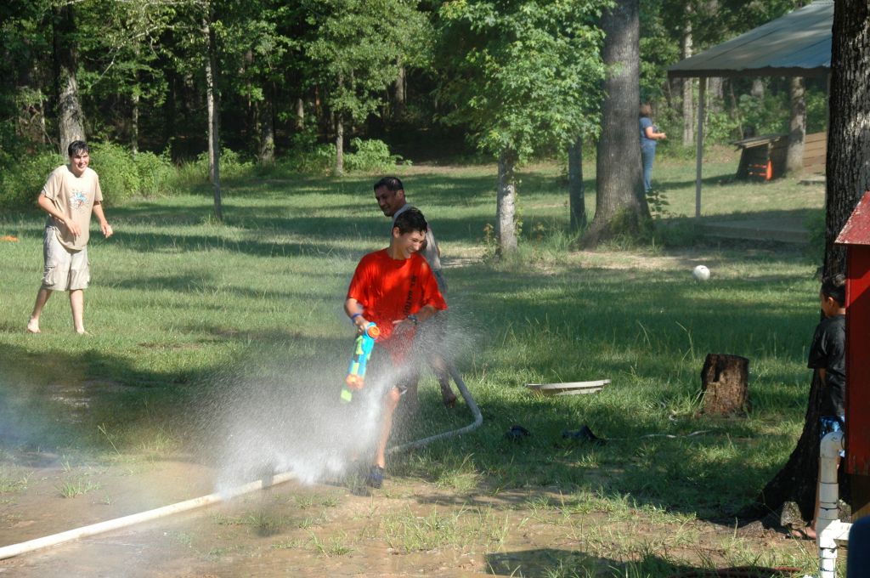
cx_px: 435
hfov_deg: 18.2
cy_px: 289
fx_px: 2715
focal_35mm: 112
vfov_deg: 12.1
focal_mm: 75
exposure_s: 1/250
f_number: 8
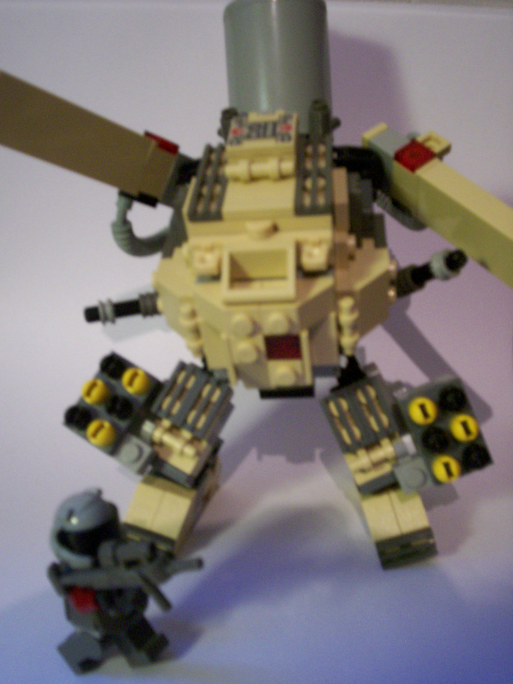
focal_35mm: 36
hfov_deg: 39.7
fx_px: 711
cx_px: 256
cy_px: 342
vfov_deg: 51.4
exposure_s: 1/9.67
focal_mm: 5.9
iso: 200
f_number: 4.5
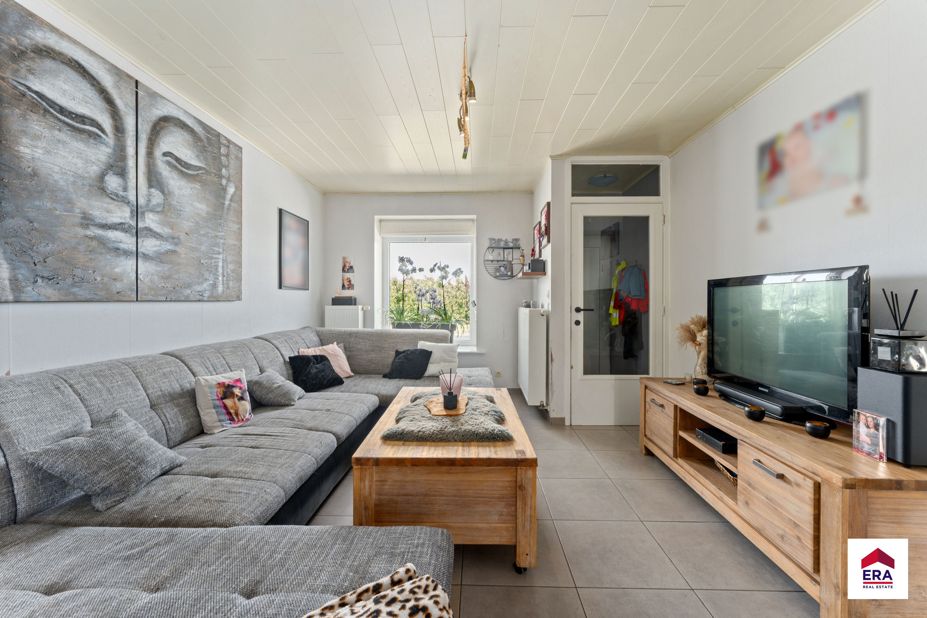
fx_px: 360
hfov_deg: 104.3
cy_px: 309
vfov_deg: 81.2
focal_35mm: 14
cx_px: 464
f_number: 11
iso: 250
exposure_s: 1.3
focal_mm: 14
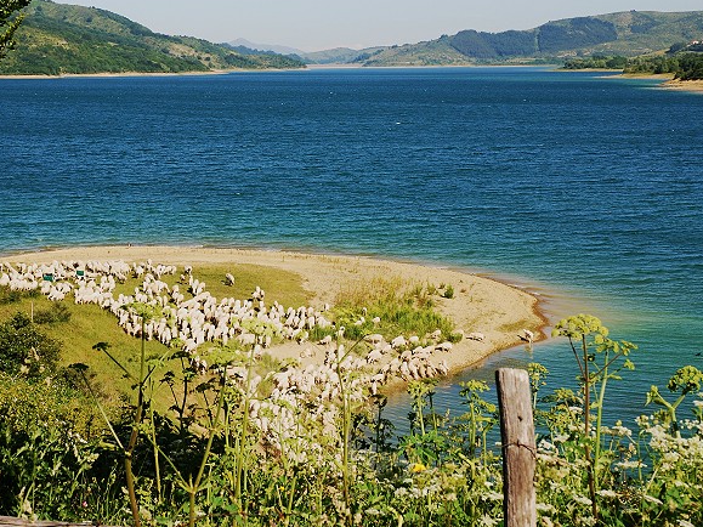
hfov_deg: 24.7
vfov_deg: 18.7
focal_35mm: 79
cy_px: 243
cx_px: 311
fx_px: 1604
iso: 200
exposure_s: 1/200
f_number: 10
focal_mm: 44
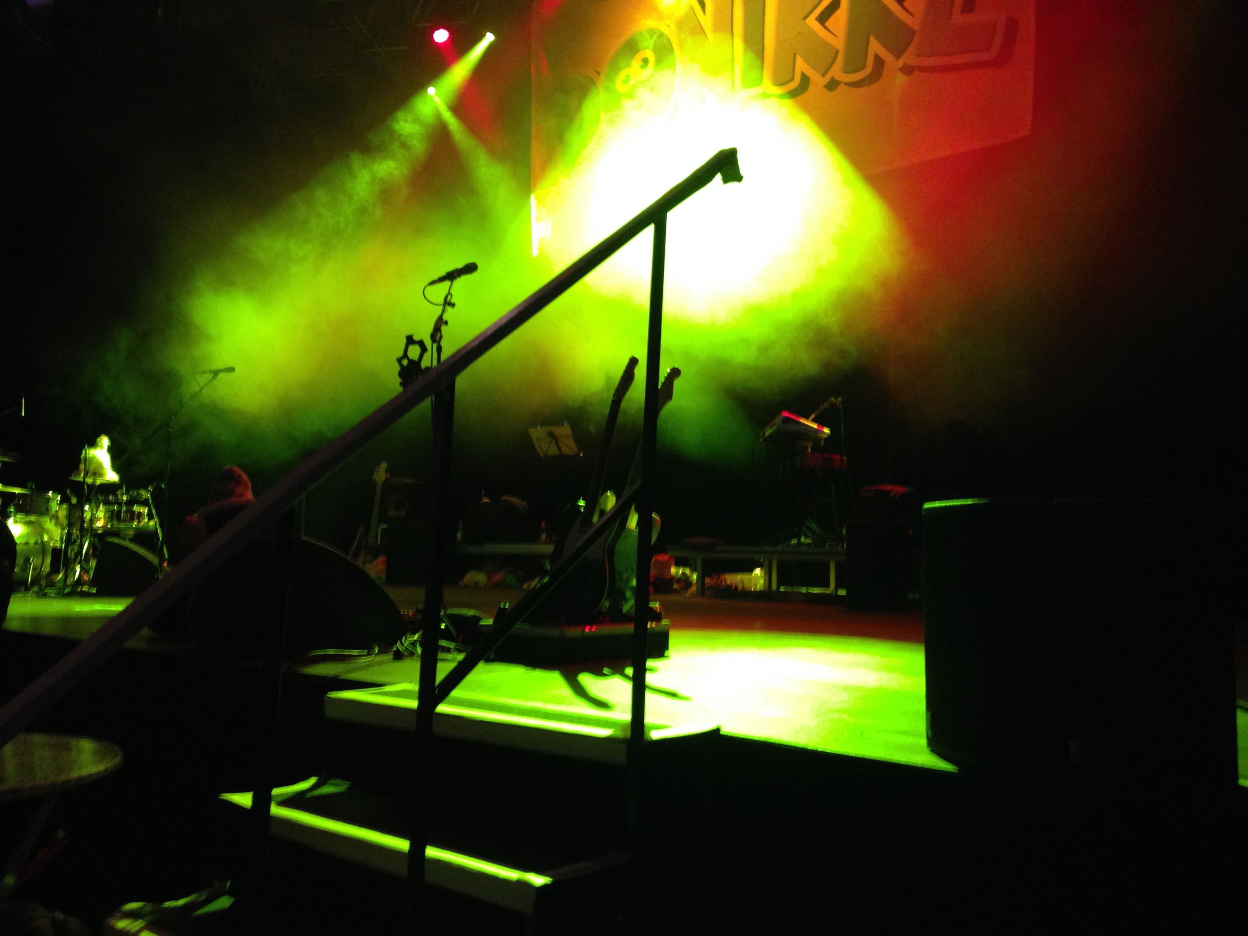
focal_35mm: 33
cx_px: 624
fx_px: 1190
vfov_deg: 42.9
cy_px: 468
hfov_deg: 55.4
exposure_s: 1/20
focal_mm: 4.12
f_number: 2.4
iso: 200
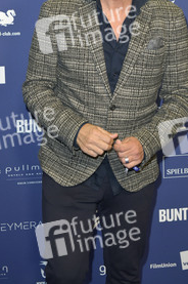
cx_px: 118
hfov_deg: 16.8
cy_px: 81
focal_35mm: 81
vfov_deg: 24.9
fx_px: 636
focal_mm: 56
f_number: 5.6
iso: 1000
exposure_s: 1/200
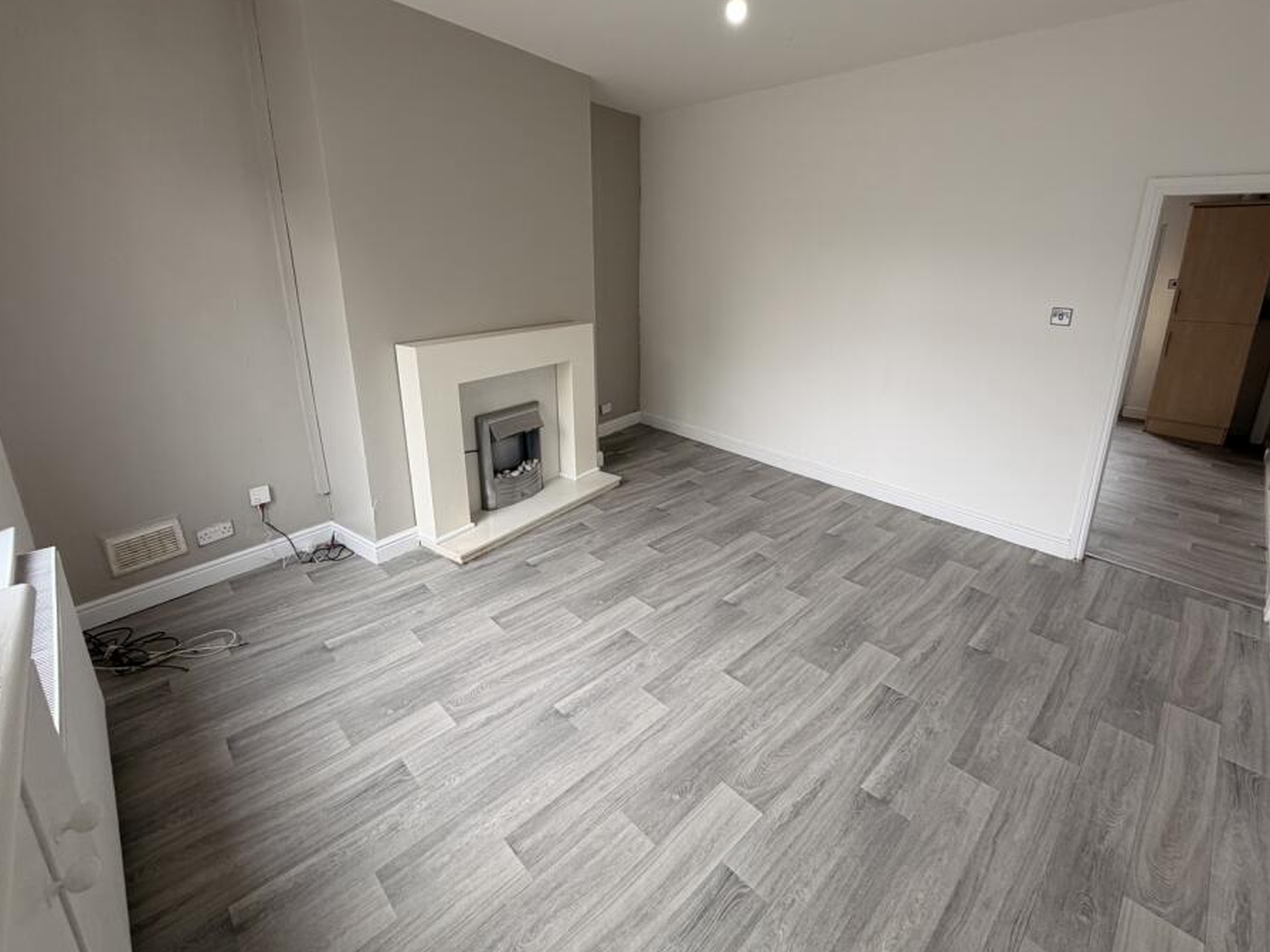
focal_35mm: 16
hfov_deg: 94.3
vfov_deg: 77.7
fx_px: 587
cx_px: 682
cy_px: 412
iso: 100
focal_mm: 2.22
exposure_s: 1/100
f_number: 2.2
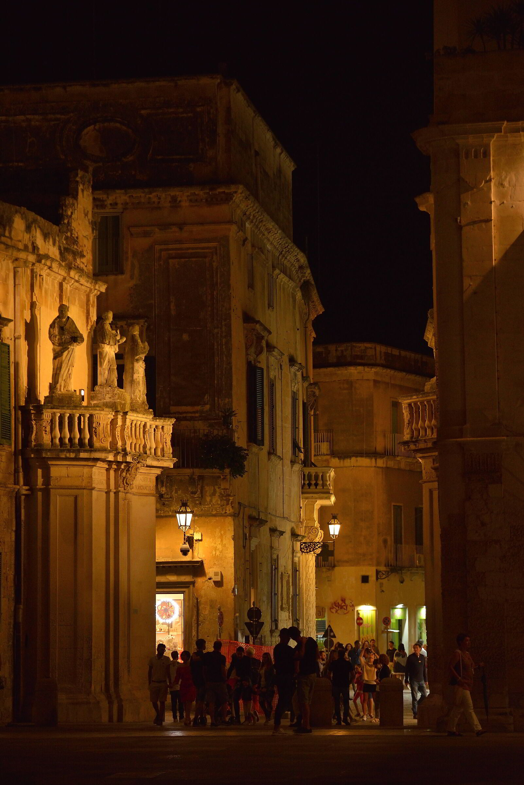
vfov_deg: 18.3
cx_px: 262
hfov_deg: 12.2
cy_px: 392
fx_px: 2443
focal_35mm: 112
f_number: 3.2
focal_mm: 112
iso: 1600
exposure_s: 1/160
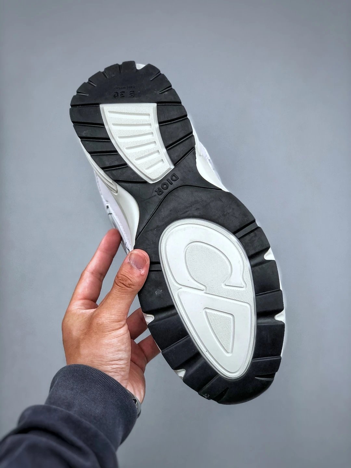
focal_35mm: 57
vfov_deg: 33.8
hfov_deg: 25.7
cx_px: 176
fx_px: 771
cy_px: 234
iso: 40
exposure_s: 1/100
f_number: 2.8
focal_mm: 6.6
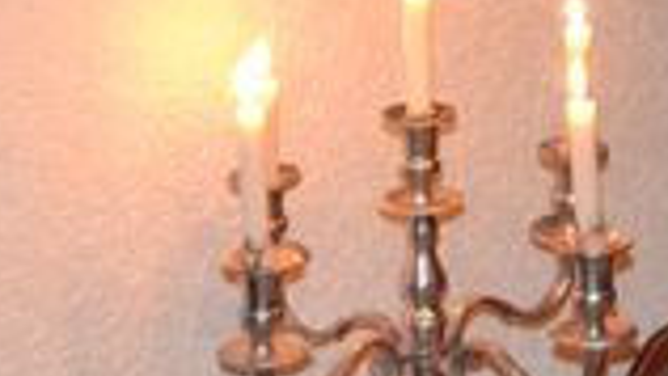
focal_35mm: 167
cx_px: 930
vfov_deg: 7.0
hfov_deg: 12.4
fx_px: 2959
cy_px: -427
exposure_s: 1/60
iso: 3200
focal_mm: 28
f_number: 4
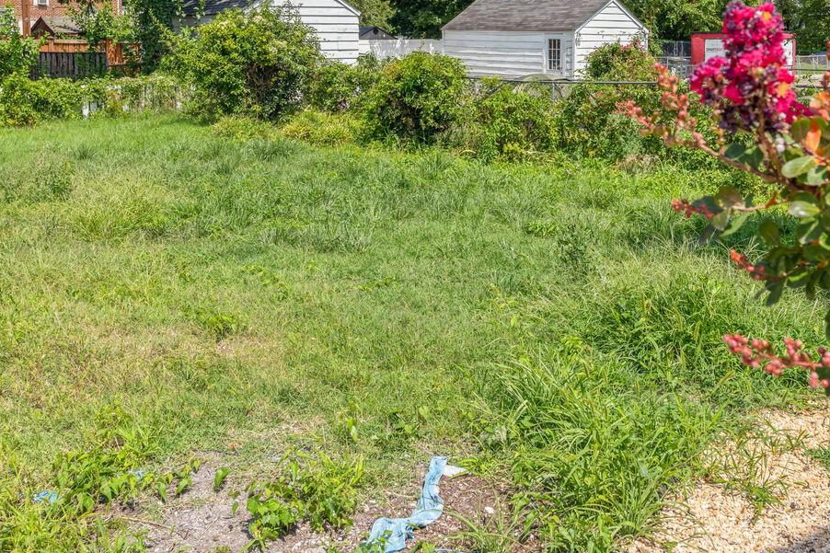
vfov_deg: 28.3
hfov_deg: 42.8
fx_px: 1060
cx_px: 419
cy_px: 75
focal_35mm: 46
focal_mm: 24
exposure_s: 1/400
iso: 200
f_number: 8
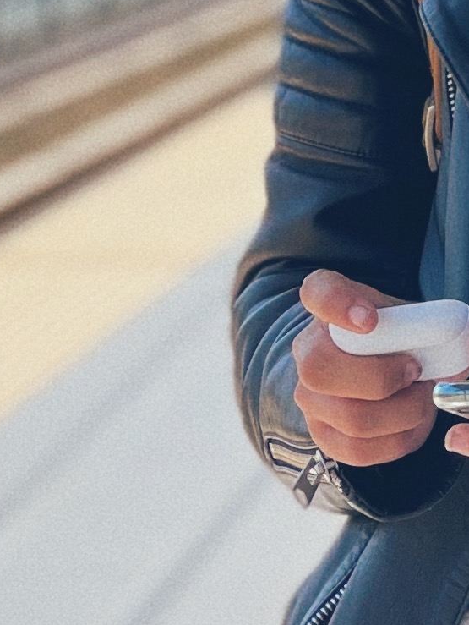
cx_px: 743
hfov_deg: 4.2
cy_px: 228
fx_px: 6299
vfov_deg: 5.7
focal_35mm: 349
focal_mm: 7.5
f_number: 2.2
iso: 20
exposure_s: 1/235
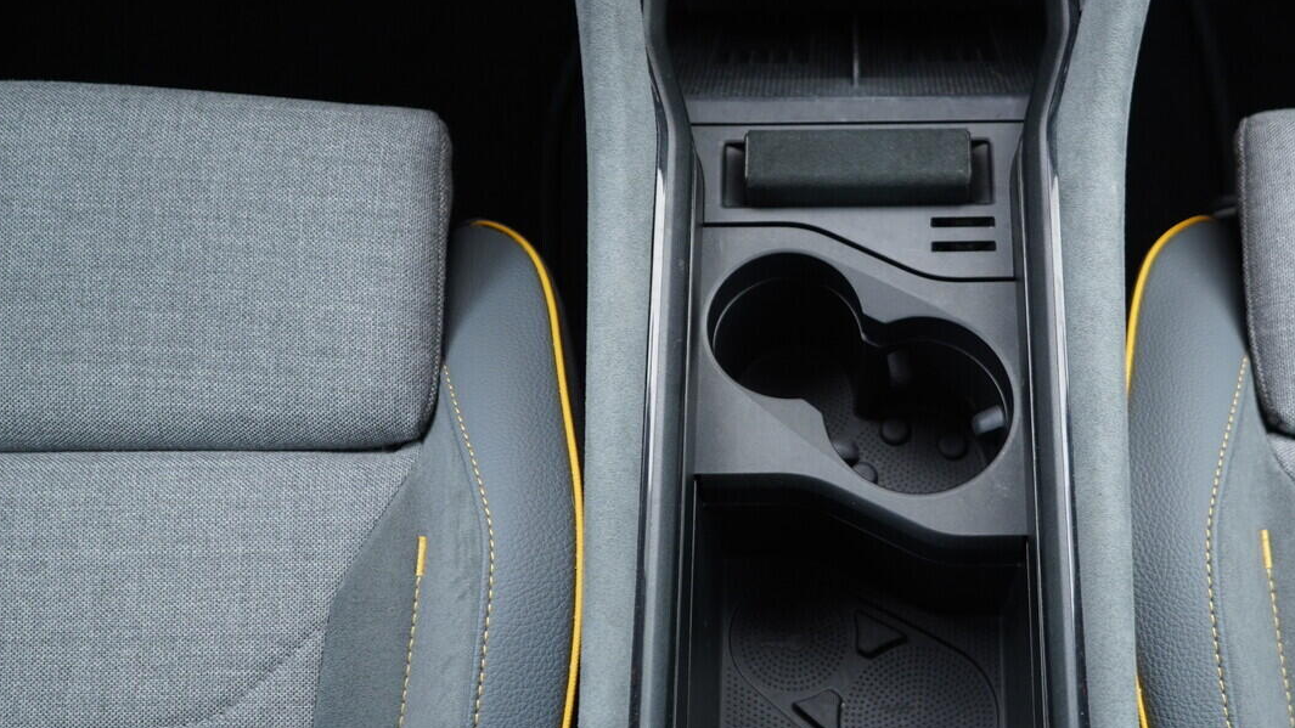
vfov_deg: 23.5
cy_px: 326
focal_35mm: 51
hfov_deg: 40.1
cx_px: 858
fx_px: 1751
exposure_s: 1/40
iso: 320
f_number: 2.8
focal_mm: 24
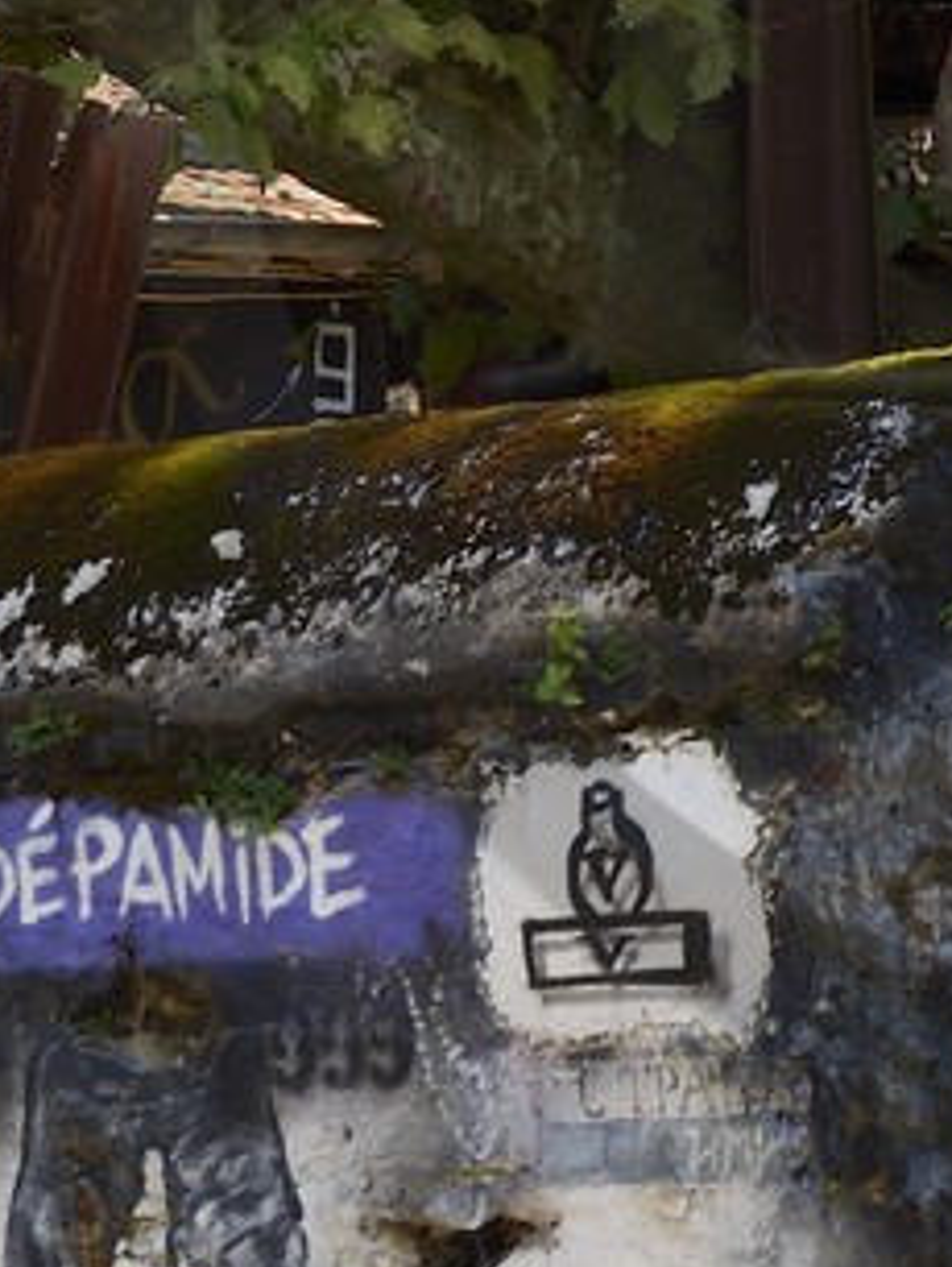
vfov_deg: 7.1
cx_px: 1356
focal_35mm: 276
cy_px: -104
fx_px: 10107
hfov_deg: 5.4
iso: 200
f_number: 7.1
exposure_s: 1/160
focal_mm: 55
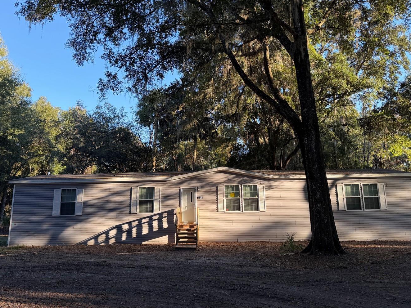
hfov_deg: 61.6
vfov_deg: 48.1
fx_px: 344
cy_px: 130
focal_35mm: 29
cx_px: 215
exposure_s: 1/575
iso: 100
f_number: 1.78
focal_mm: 6.76
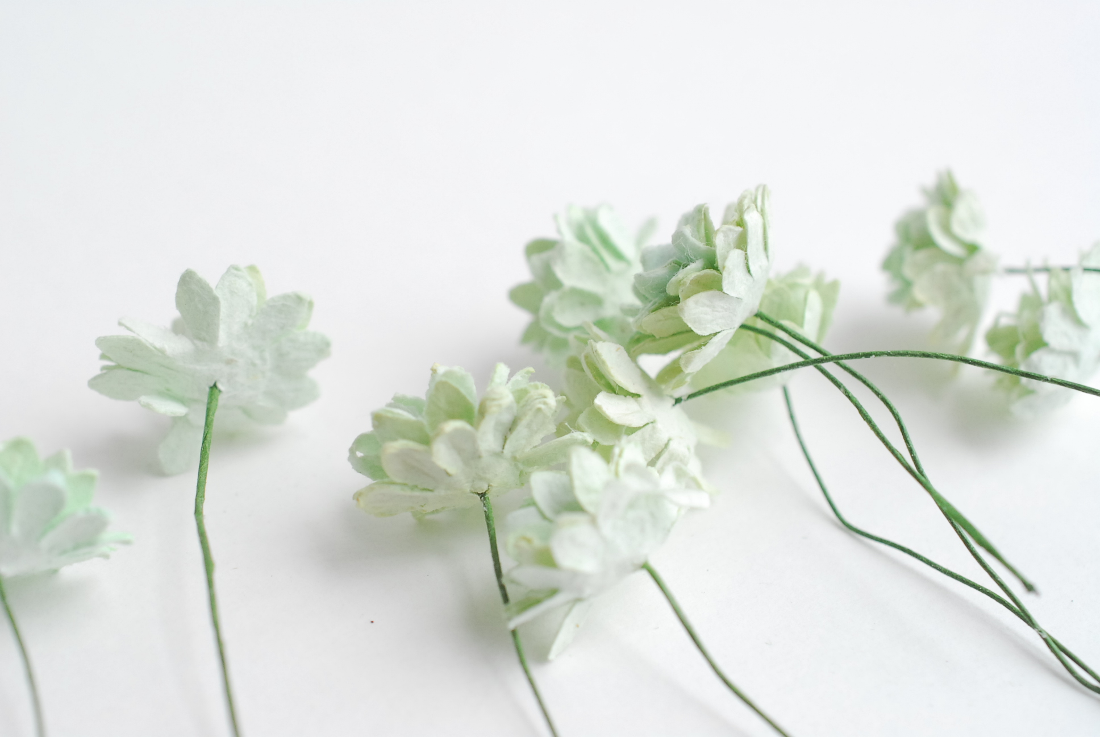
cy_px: 368
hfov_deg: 33.4
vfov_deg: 22.7
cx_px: 550
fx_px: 1836
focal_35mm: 60
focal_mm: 40
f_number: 5.6
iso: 640
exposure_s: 1/160
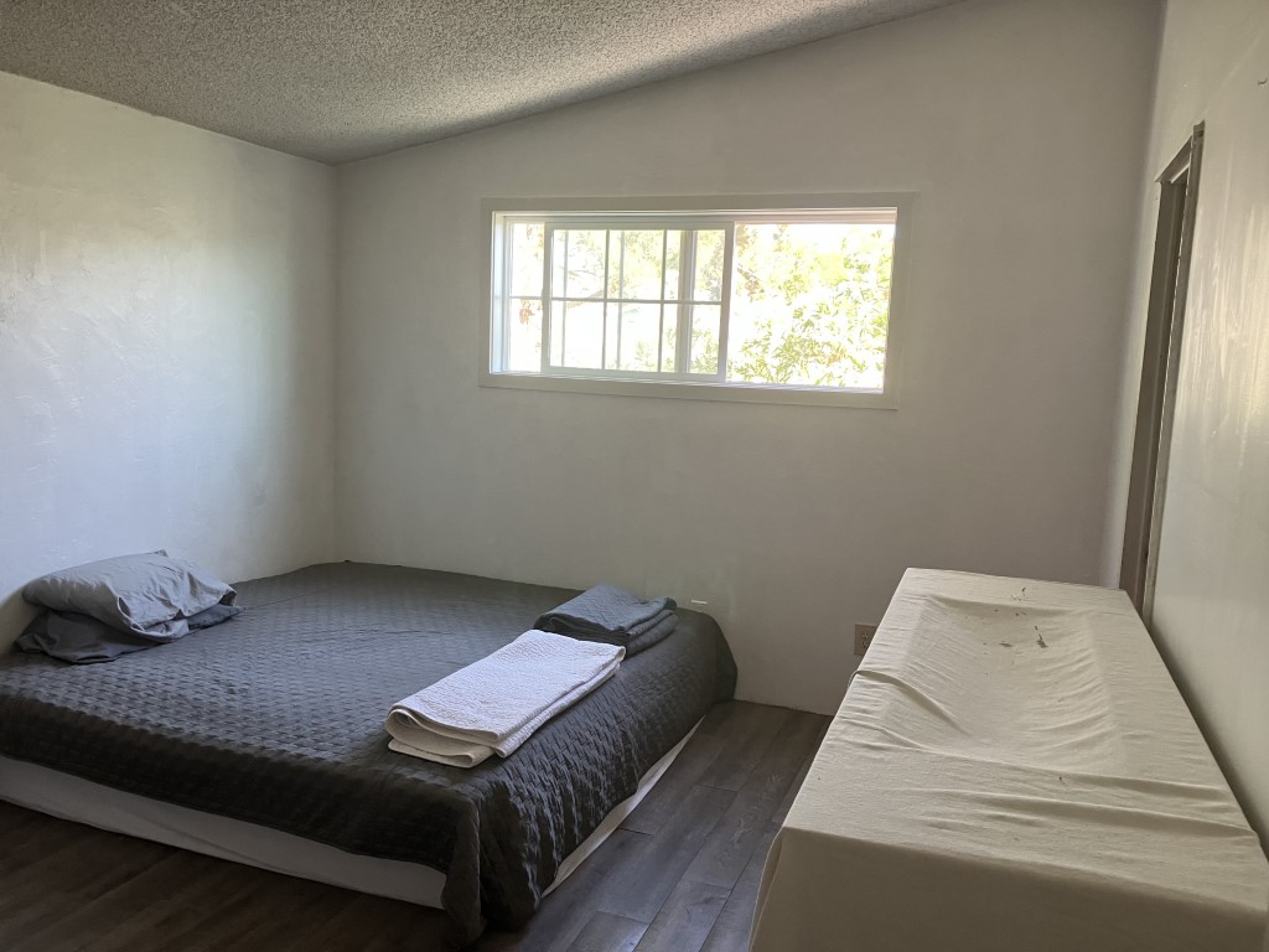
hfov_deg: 63.4
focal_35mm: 28
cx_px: 634
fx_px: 1026
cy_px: 476
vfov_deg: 49.7
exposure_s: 1/69
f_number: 1.8
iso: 80
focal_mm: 3.99
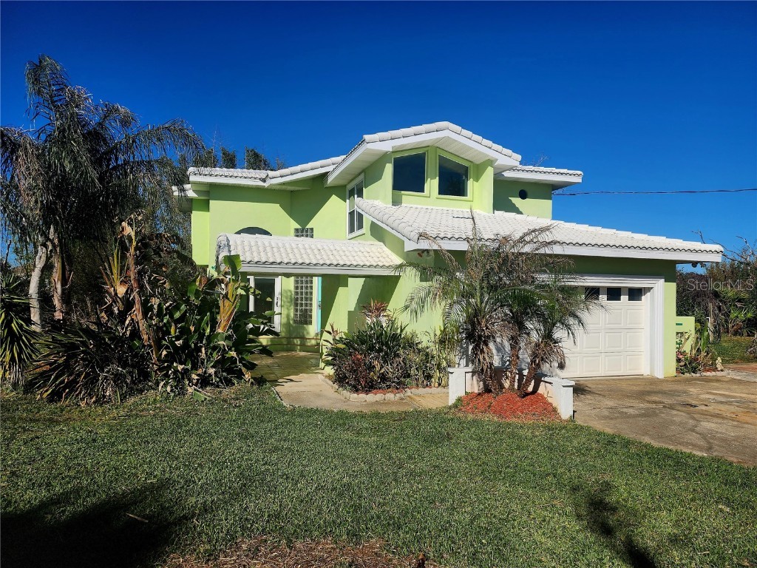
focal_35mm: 23
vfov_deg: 58.9
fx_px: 503
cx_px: 378
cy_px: 284
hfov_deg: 73.9
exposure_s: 1/2500
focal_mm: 6.4
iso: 12
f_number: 1.8
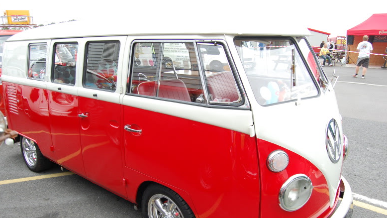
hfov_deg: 66.1
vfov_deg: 40.1
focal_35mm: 29
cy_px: 129
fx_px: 298
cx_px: 192
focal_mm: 18
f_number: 5.6
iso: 400
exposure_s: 1/125
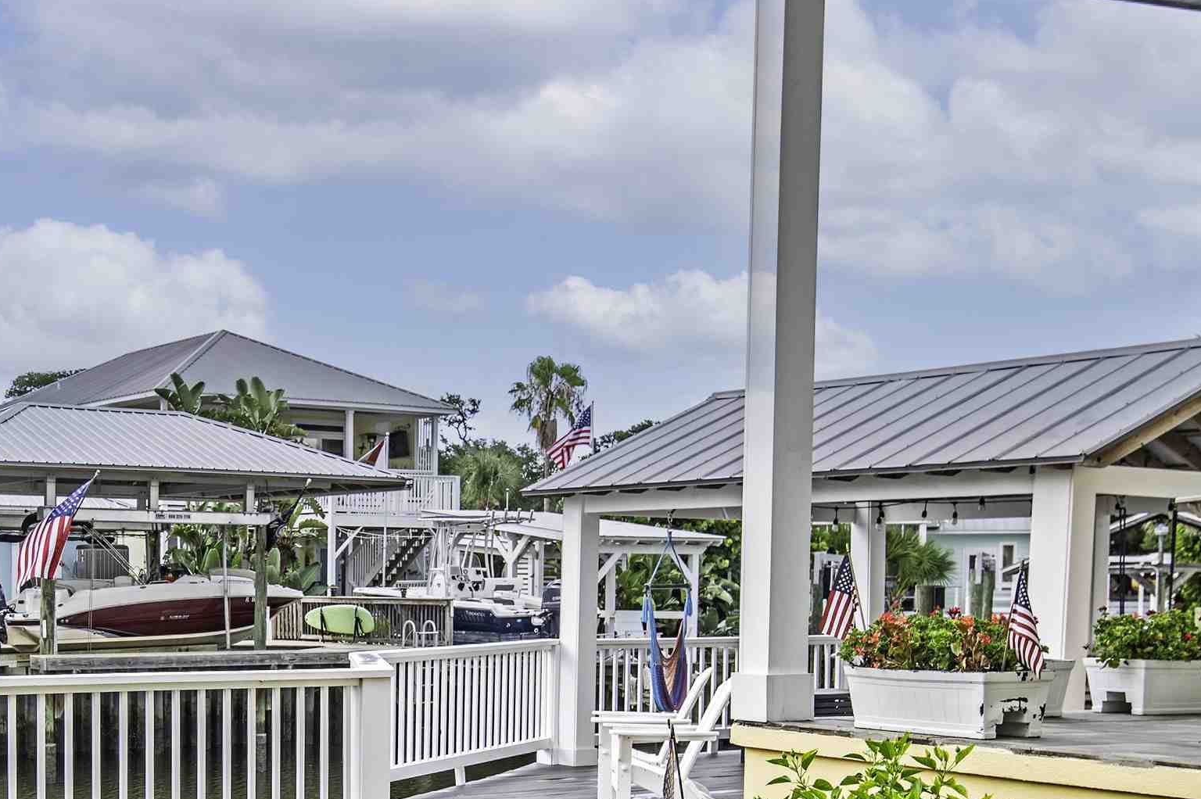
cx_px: 203
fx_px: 1734
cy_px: 684
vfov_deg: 25.3
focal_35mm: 52
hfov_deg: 36.6
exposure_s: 1/200
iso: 320
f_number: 5.6
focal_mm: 26
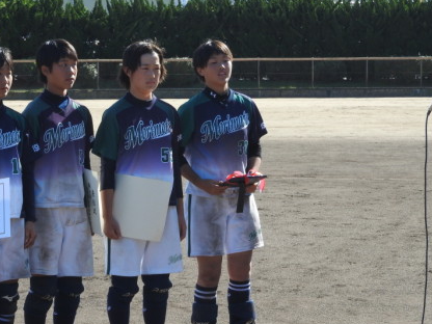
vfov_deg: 8.9
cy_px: 205
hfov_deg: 11.9
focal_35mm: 166
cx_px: 155
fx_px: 2072
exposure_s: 1/250
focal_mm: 20.6
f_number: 5
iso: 100
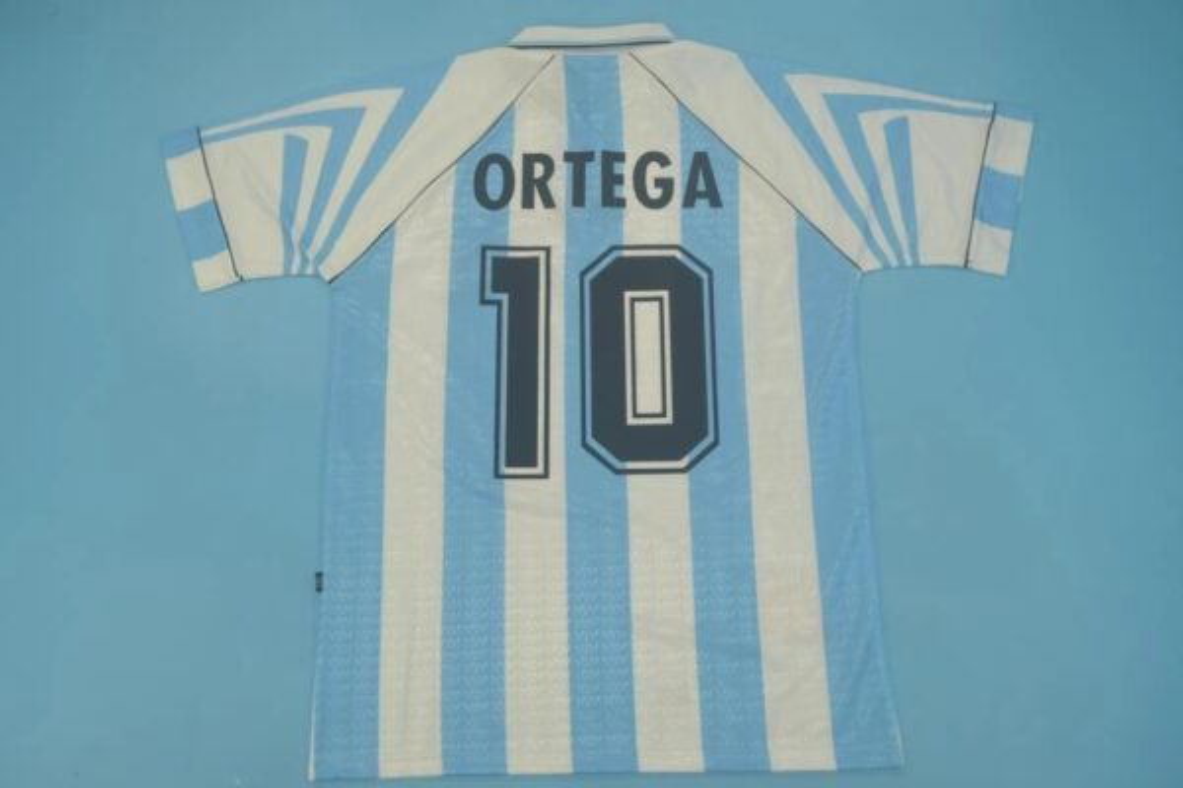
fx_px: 1084
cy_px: 394
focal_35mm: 33
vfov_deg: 40.0
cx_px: 592
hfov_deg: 57.2
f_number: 3.8
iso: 200
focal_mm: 22
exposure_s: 1/125
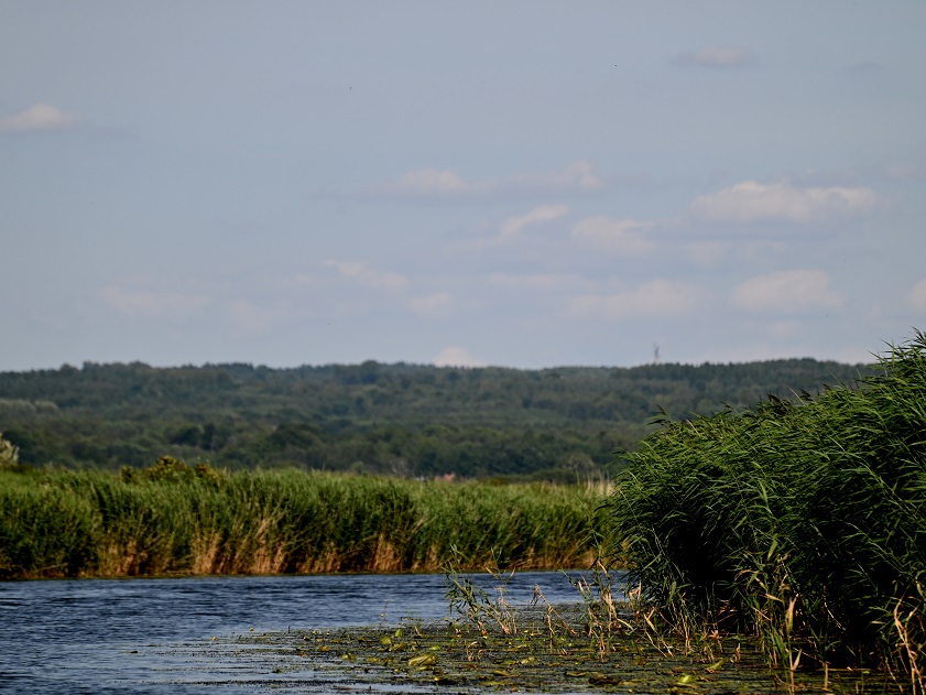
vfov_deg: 4.6
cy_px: 348
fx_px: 8722
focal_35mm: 326
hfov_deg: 6.1
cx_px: 497
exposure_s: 1/1000
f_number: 5.6
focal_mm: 300
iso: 140
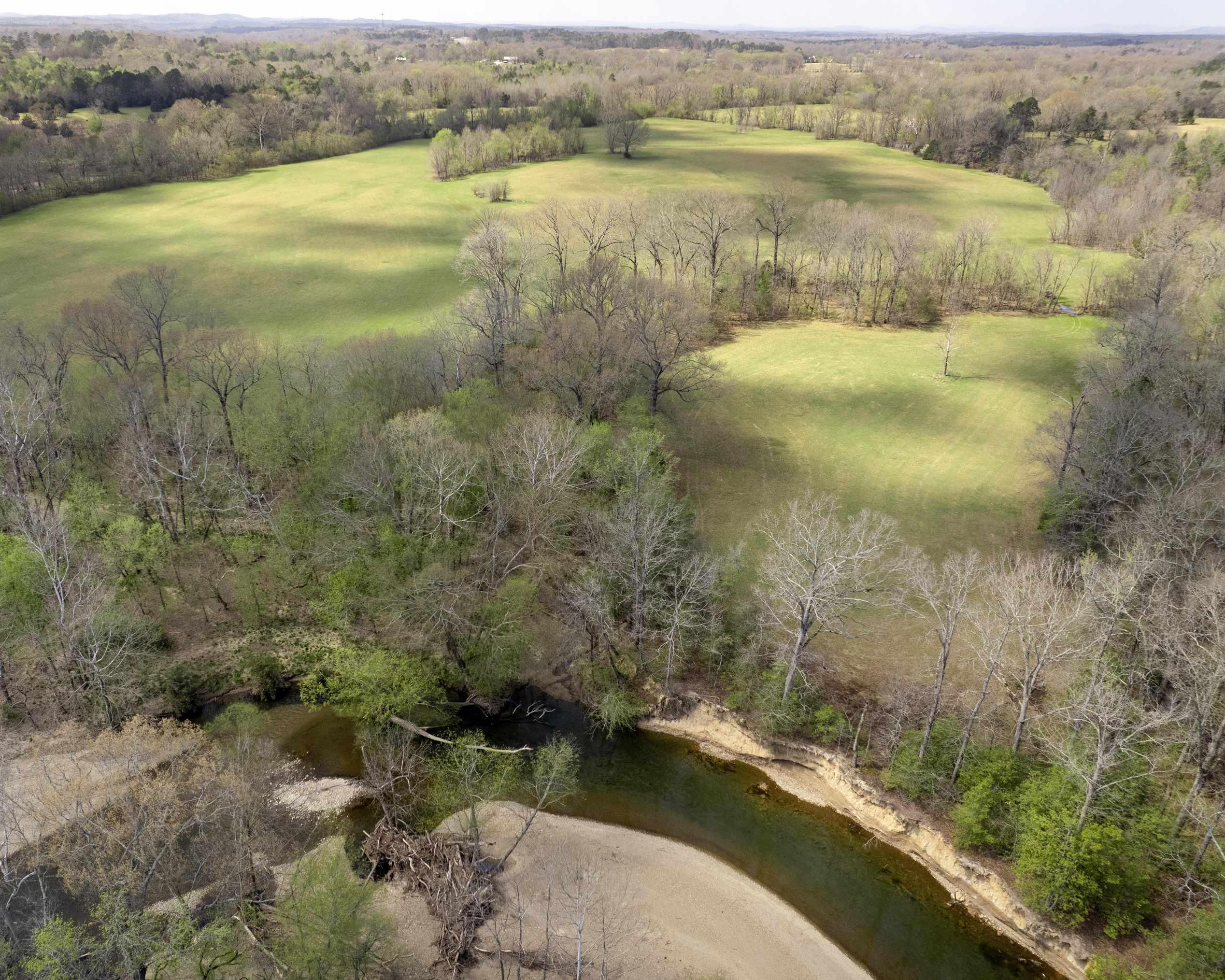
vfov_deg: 56.8
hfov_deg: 67.8
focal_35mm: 25
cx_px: 531
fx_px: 906
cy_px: 487
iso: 100
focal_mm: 8.38
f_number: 2.8
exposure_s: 1/1250
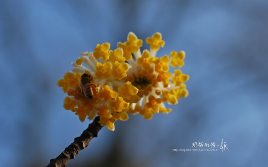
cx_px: 135
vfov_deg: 16.9
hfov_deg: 26.8
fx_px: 562
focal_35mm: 77
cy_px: 87
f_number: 2.8
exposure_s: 1/2000
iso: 100
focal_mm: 50
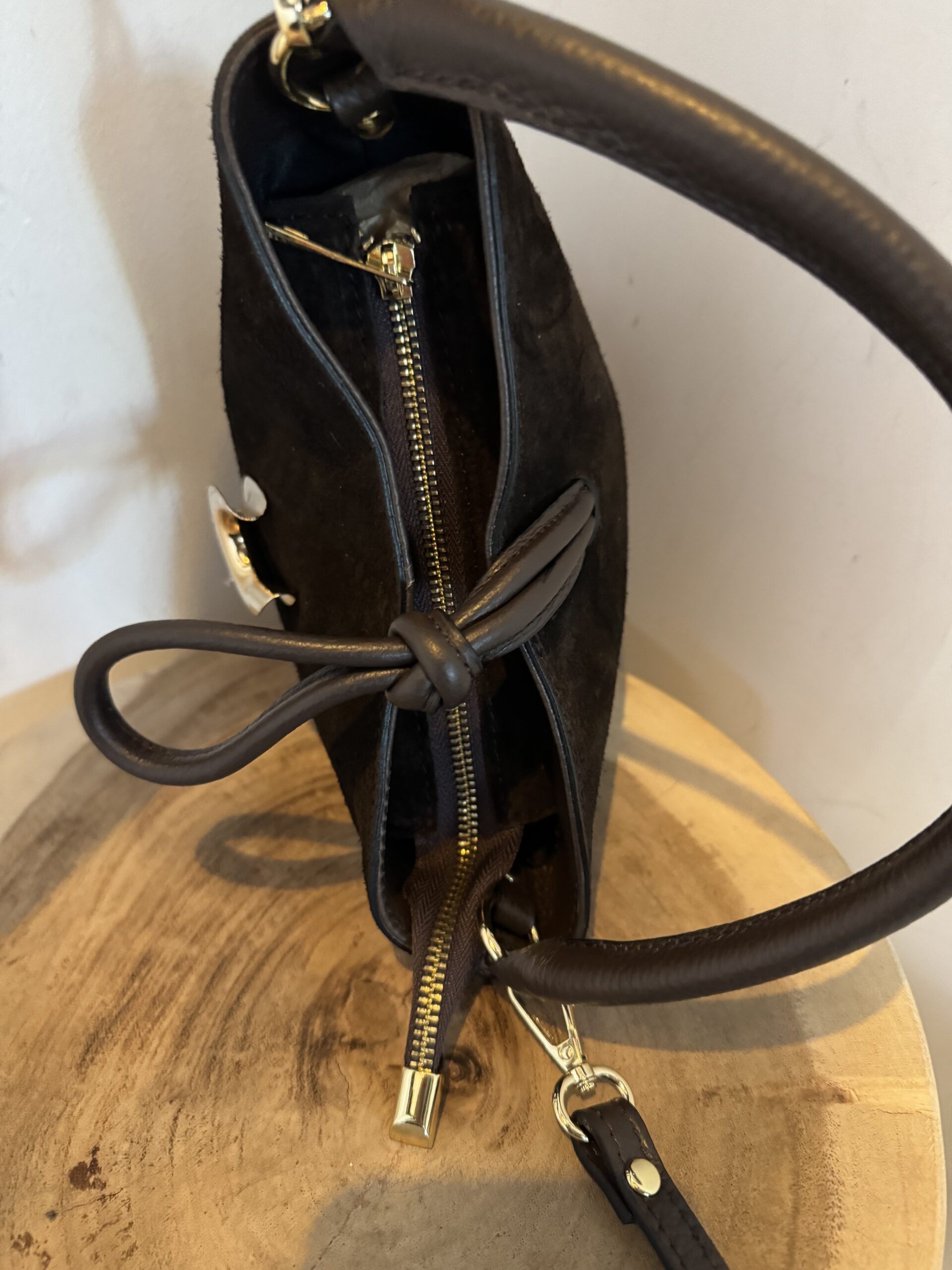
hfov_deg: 56.8
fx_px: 880
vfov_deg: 71.6
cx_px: 476
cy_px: 635
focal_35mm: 24
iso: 800
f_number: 1.78
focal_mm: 6.76
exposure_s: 1/34
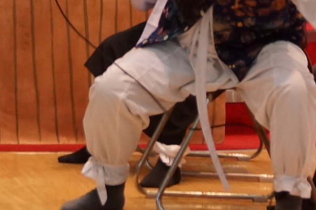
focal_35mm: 214
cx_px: 24
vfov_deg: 6.2
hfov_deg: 9.6
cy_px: -210
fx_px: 1876
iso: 800
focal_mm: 35
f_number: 5
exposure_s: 1/60
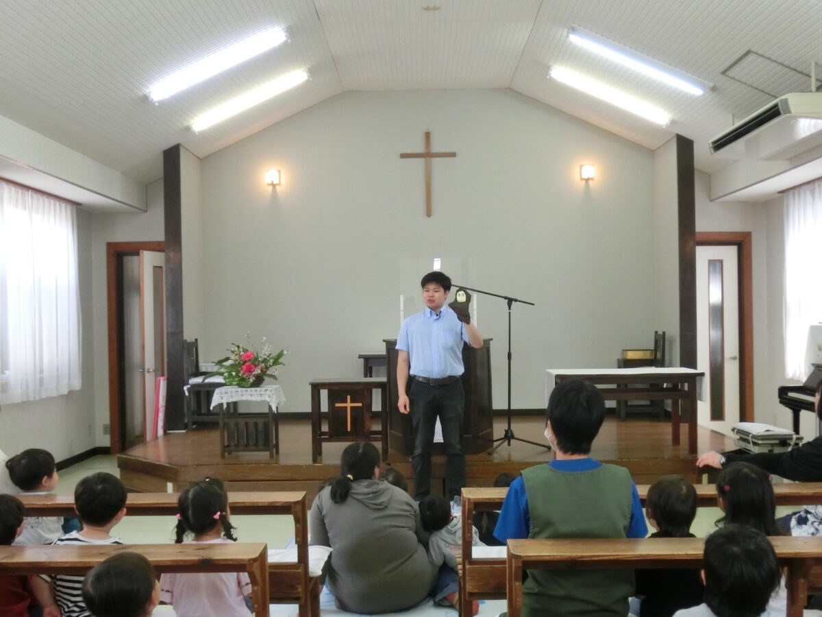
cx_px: 411
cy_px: 308
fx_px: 902
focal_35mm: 38
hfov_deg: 49.0
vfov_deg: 37.7
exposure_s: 1/80
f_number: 3.9
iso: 400
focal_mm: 6.67
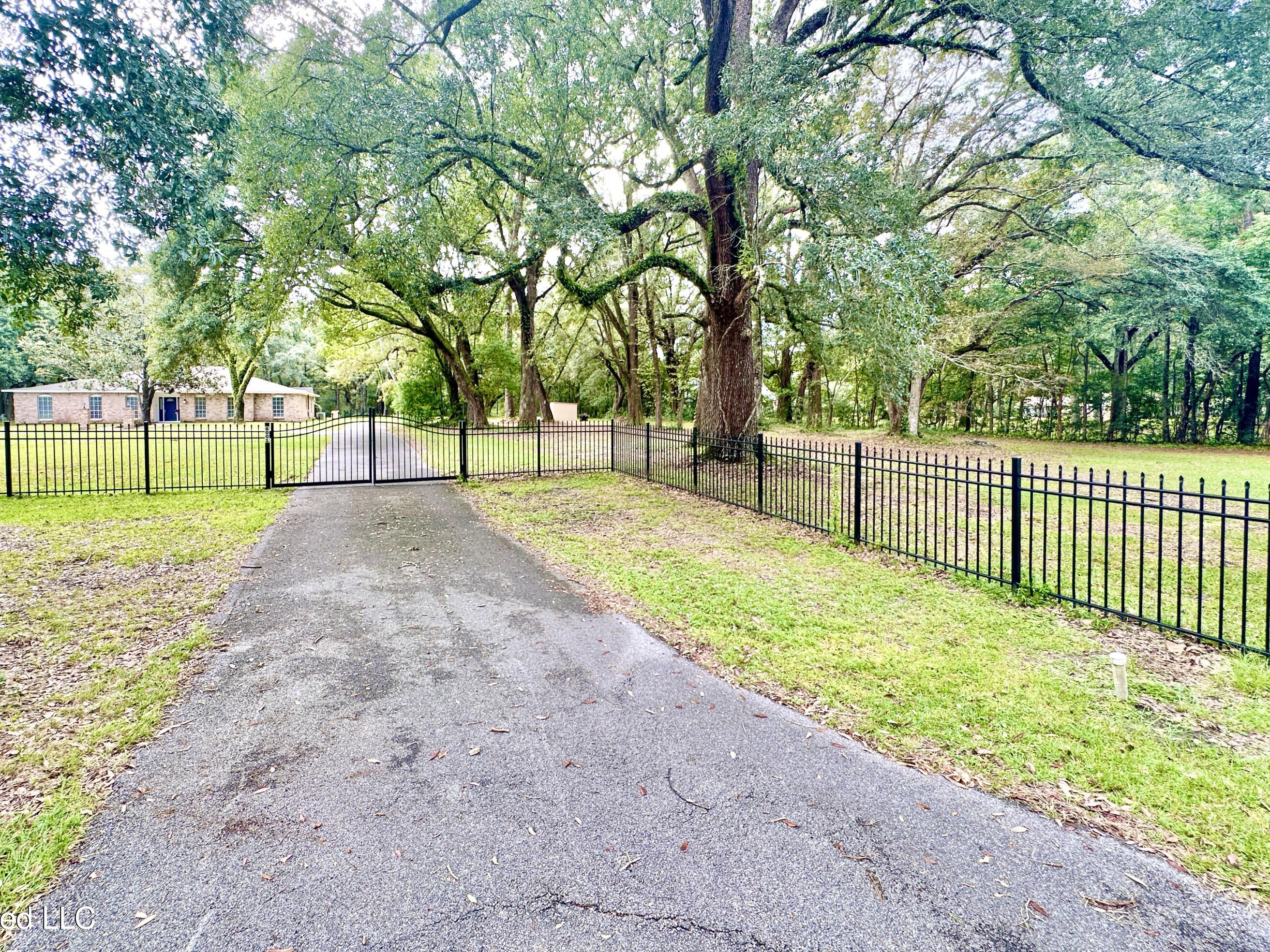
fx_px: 587
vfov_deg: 77.8
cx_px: 598
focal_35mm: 16
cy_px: 424
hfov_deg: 94.4
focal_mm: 2.22
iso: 50
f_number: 2.2
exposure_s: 1/99
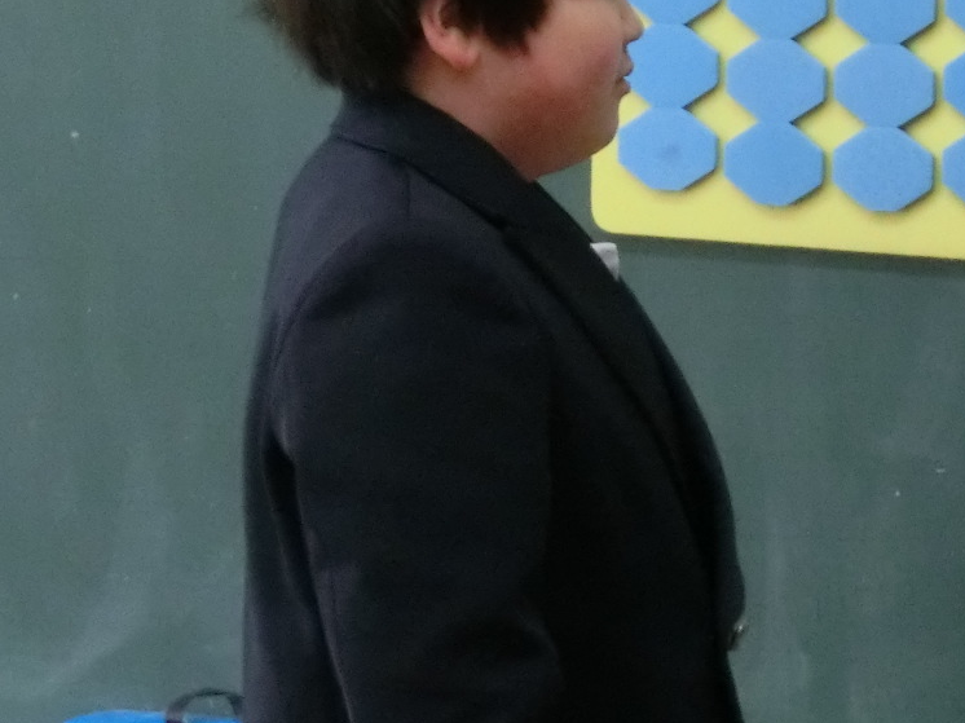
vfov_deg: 3.3
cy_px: 263
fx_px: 12708
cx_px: 1169
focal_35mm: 456
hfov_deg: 4.3
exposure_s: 1/100
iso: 800
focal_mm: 29.39
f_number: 5.8
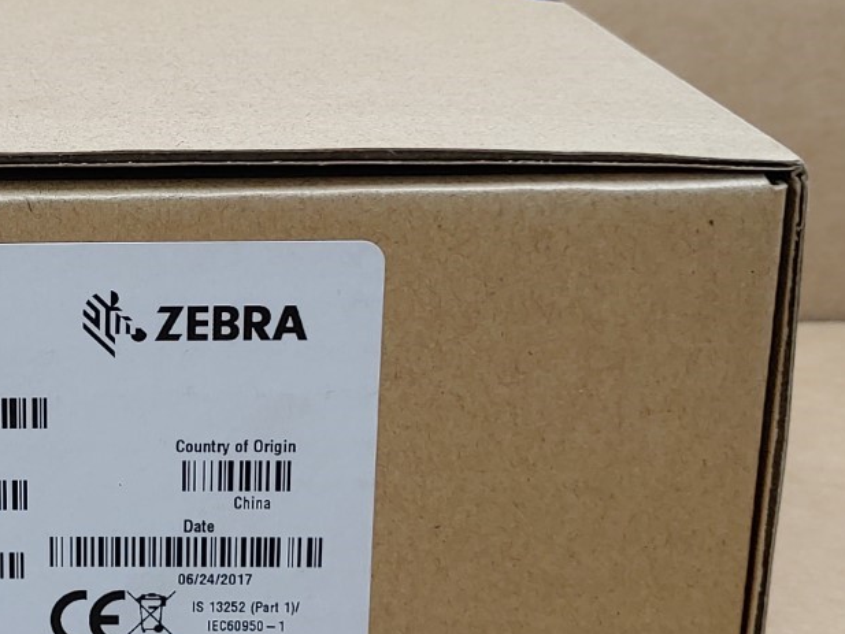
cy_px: 381
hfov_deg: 22.3
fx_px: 2051
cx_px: -14
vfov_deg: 17.6
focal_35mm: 84
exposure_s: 1/120
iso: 50
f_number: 1.8
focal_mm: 4.36
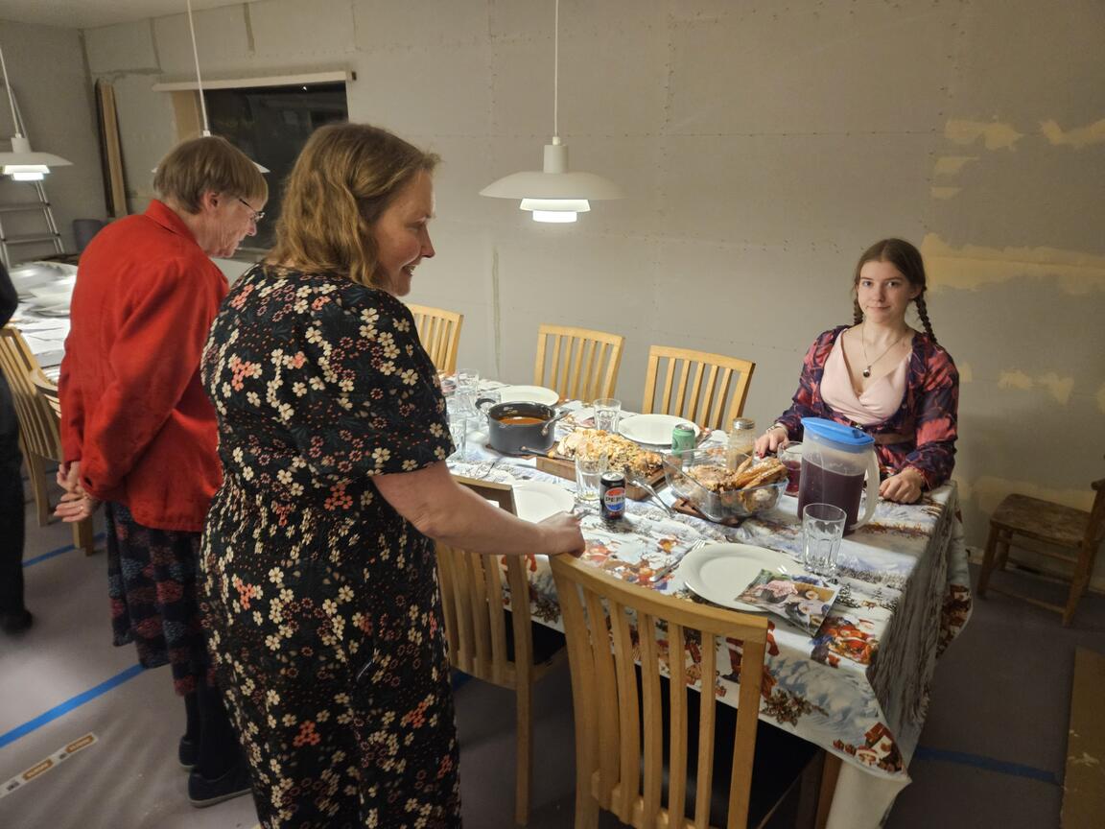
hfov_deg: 73.9
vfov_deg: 58.9
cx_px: 552
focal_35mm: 23
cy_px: 414
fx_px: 734
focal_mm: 5.4
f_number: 1.8
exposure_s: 1/33.3
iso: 500
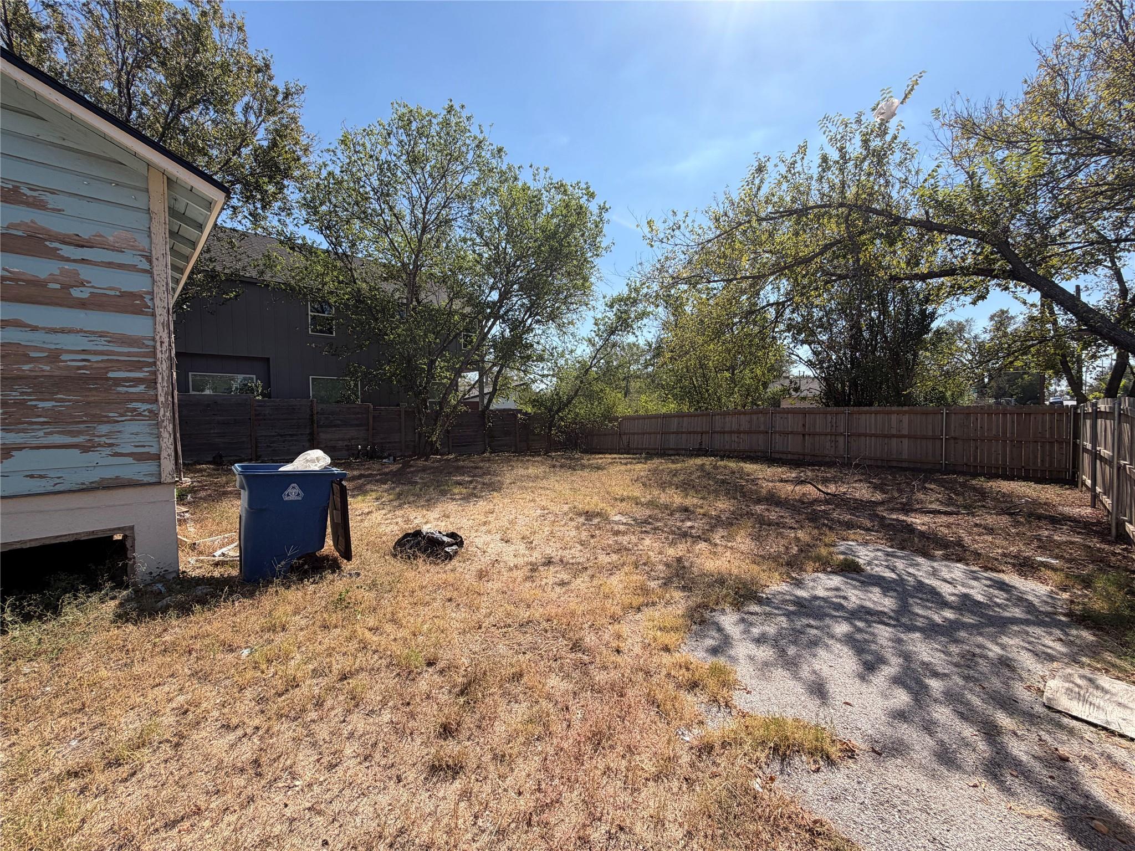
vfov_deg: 85.7
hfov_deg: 102.1
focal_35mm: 14
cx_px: 568
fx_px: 459
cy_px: 426
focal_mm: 2.22
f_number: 2.2
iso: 25
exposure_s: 1/770
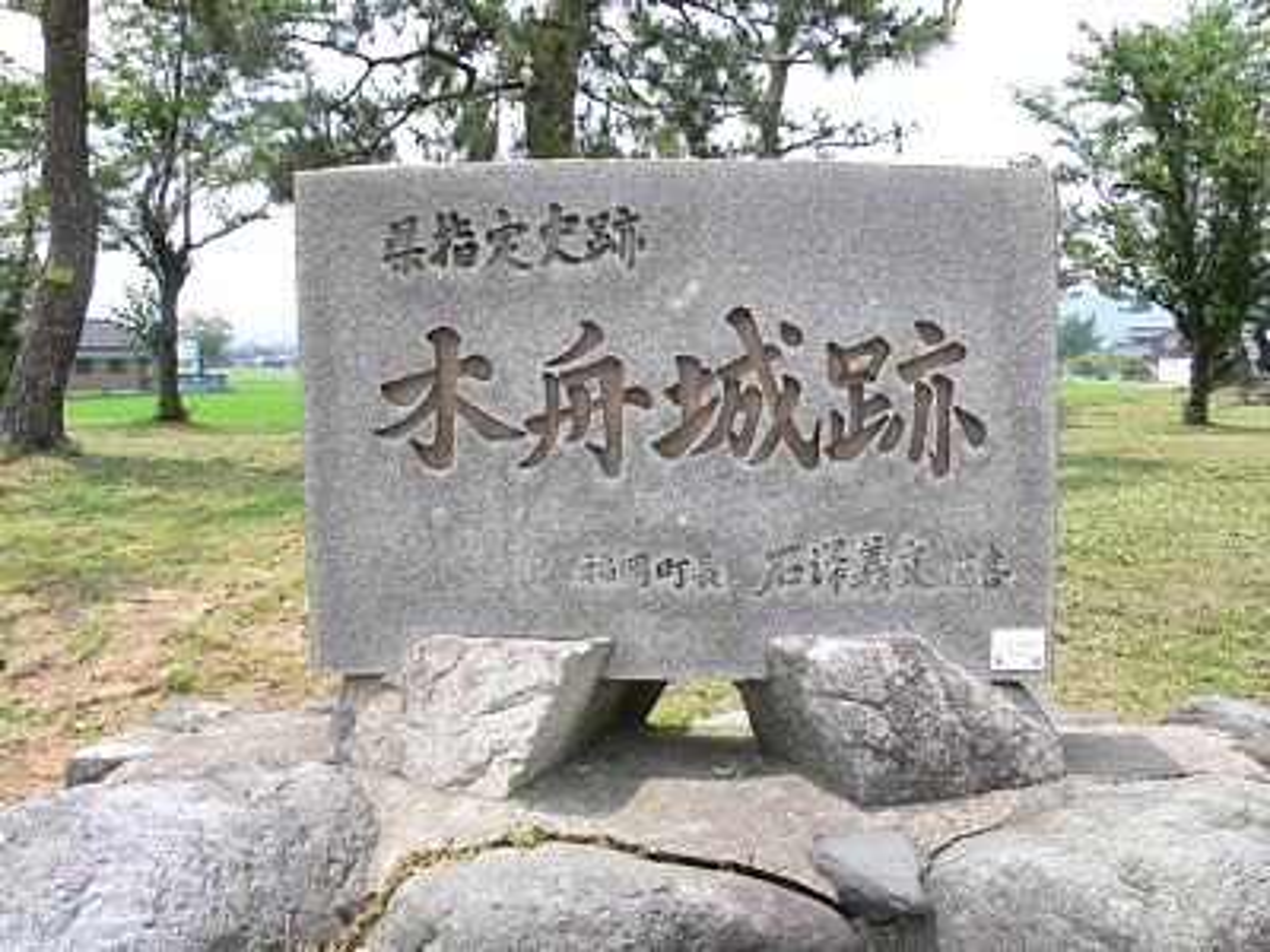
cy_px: 476
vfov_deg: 40.7
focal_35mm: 35
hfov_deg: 52.6
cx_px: 635
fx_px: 1284
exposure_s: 1/160
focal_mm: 7.4
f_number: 5.6
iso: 80
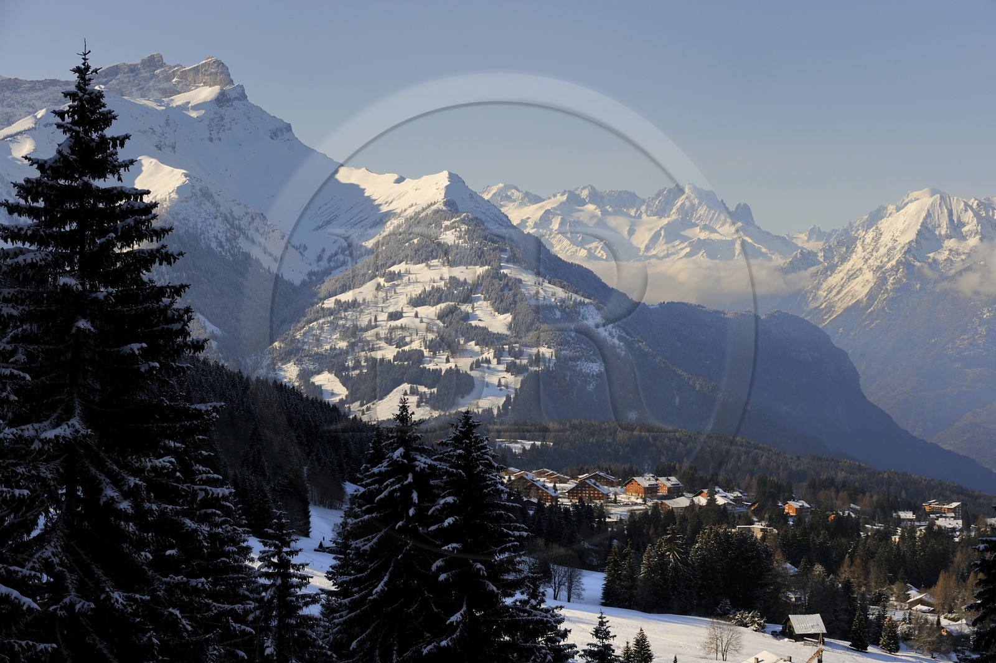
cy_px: 332
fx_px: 2211
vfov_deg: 17.0
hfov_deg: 25.4
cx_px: 498
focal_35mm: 80
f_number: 9
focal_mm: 80
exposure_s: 1/320
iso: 200
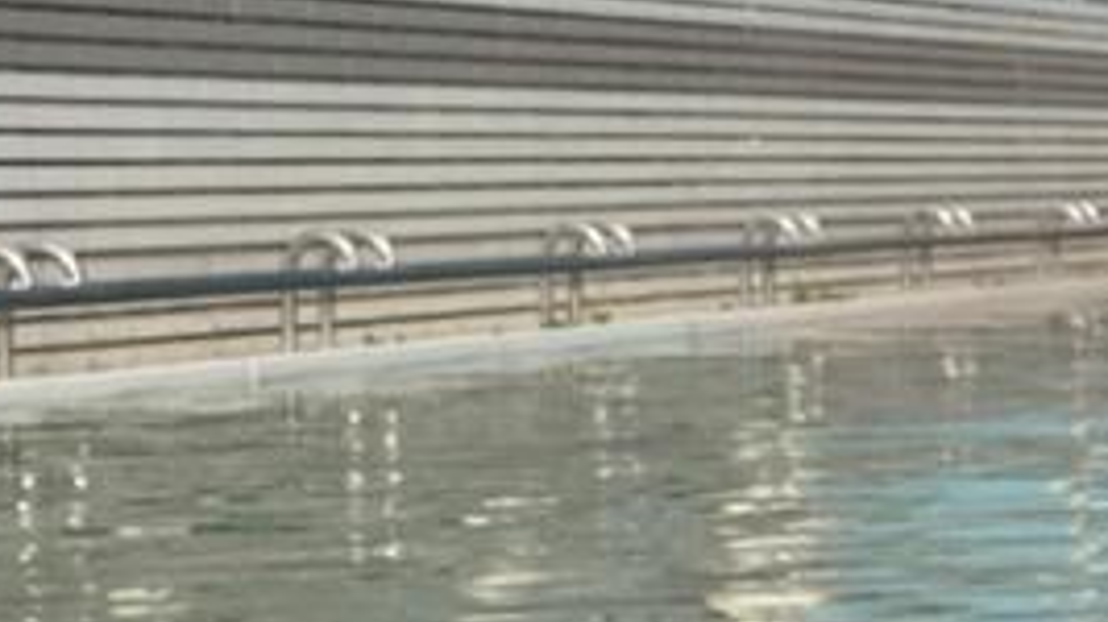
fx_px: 6227
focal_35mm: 212
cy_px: 1016
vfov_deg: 5.7
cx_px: 755
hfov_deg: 10.2
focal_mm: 6
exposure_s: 1/1653
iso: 20
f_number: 2
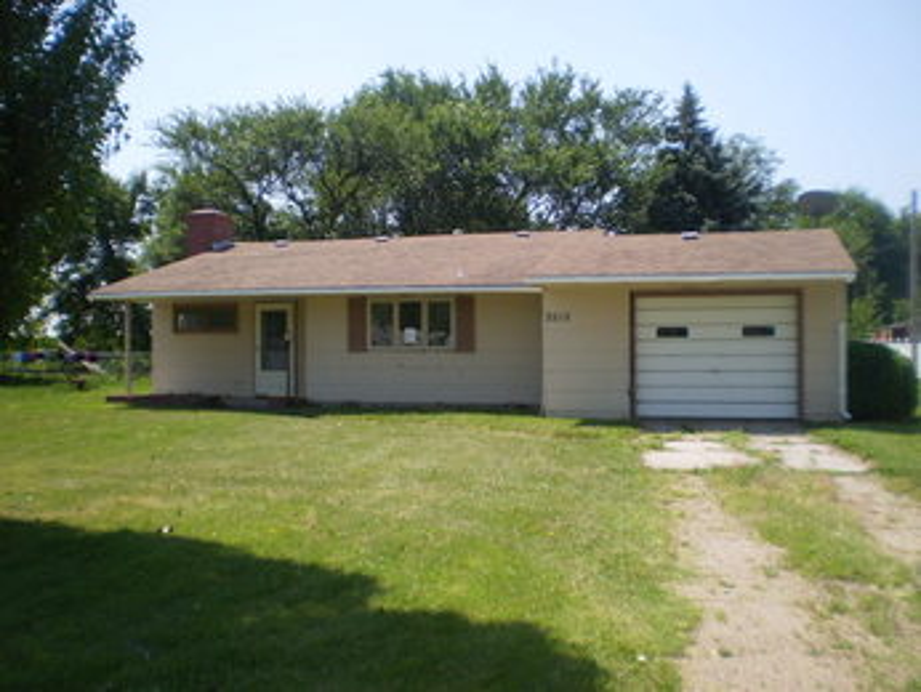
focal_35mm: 36
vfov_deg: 39.7
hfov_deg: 51.3
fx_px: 958
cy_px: 346
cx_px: 460
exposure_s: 1/1000
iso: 64
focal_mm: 6.3
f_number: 3.1
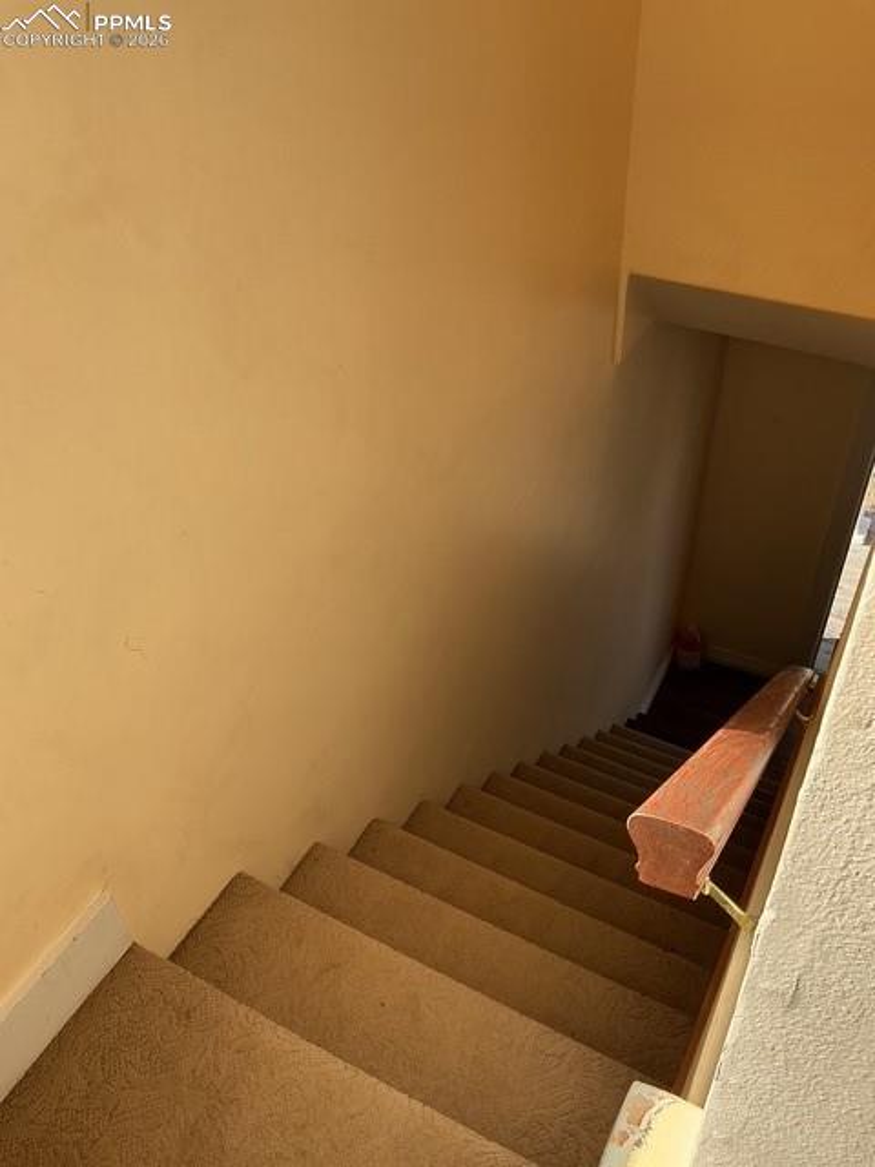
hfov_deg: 48.2
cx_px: 438
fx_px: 977
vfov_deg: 61.7
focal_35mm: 29
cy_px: 584
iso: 25
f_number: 1.8
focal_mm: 3
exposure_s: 1/574
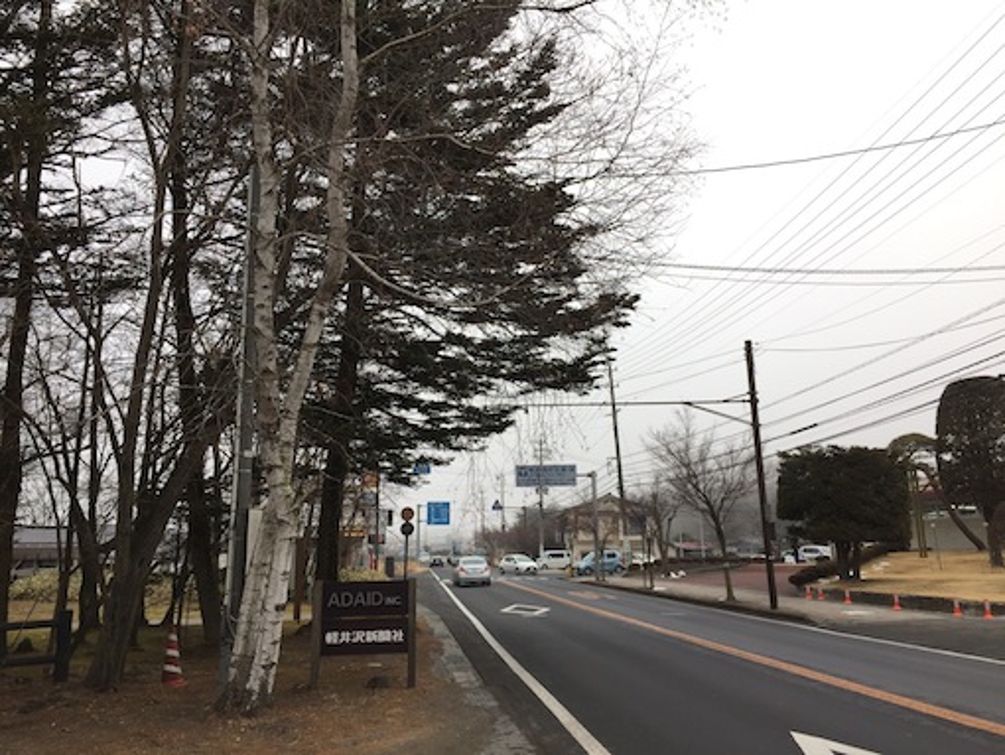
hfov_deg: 61.6
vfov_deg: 48.3
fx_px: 842
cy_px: 378
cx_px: 502
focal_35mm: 29
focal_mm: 4.15
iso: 32
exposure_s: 1/267
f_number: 2.2
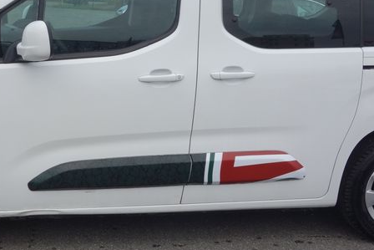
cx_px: 108
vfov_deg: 21.2
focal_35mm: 64
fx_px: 665
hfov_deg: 31.0
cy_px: 92
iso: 125
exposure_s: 1/320
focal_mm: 10.4
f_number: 5.6
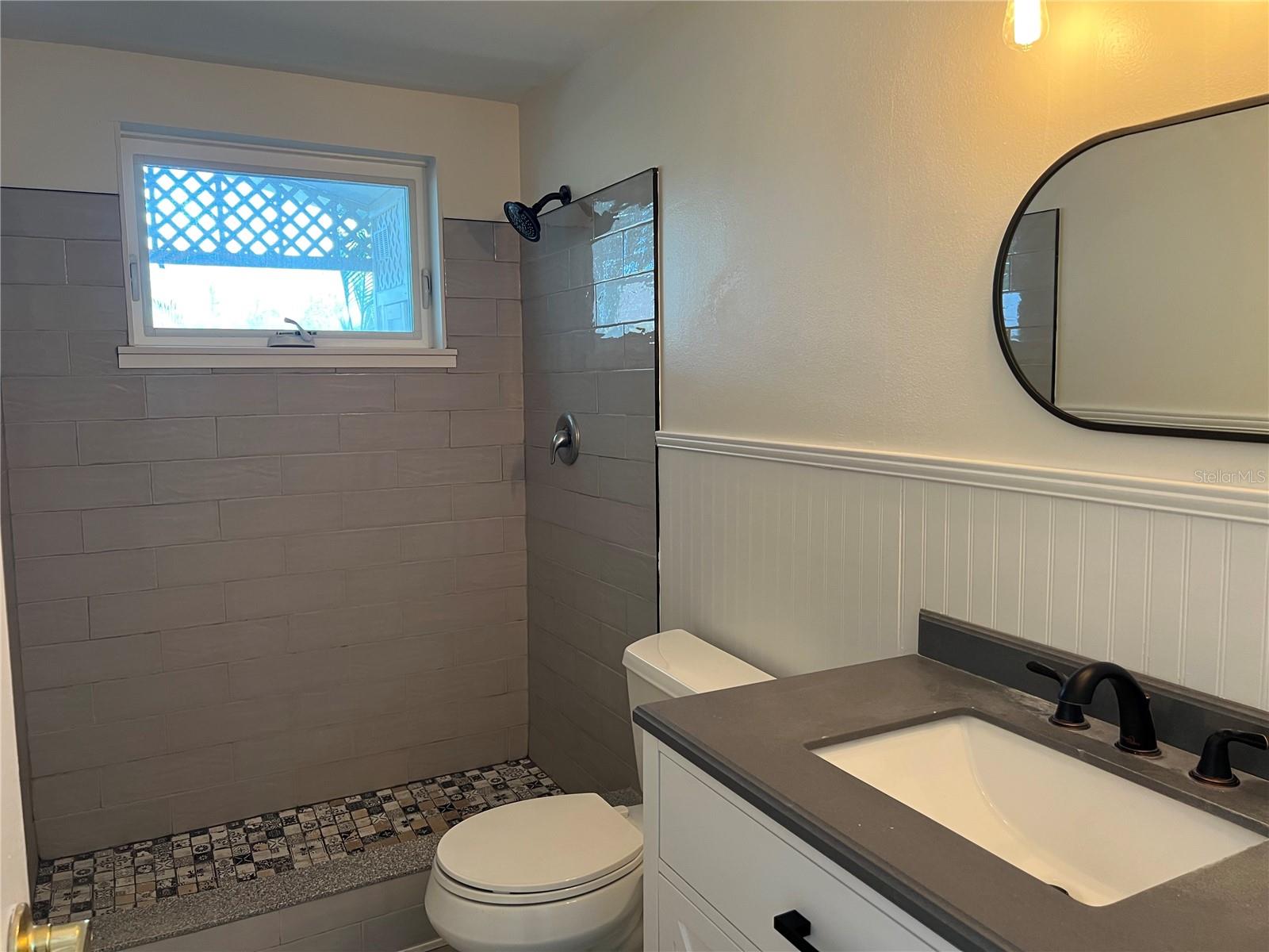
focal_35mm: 26
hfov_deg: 67.3
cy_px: 476
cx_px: 634
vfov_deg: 53.1
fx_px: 953
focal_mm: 5.7
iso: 100
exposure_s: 1/60
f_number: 1.5
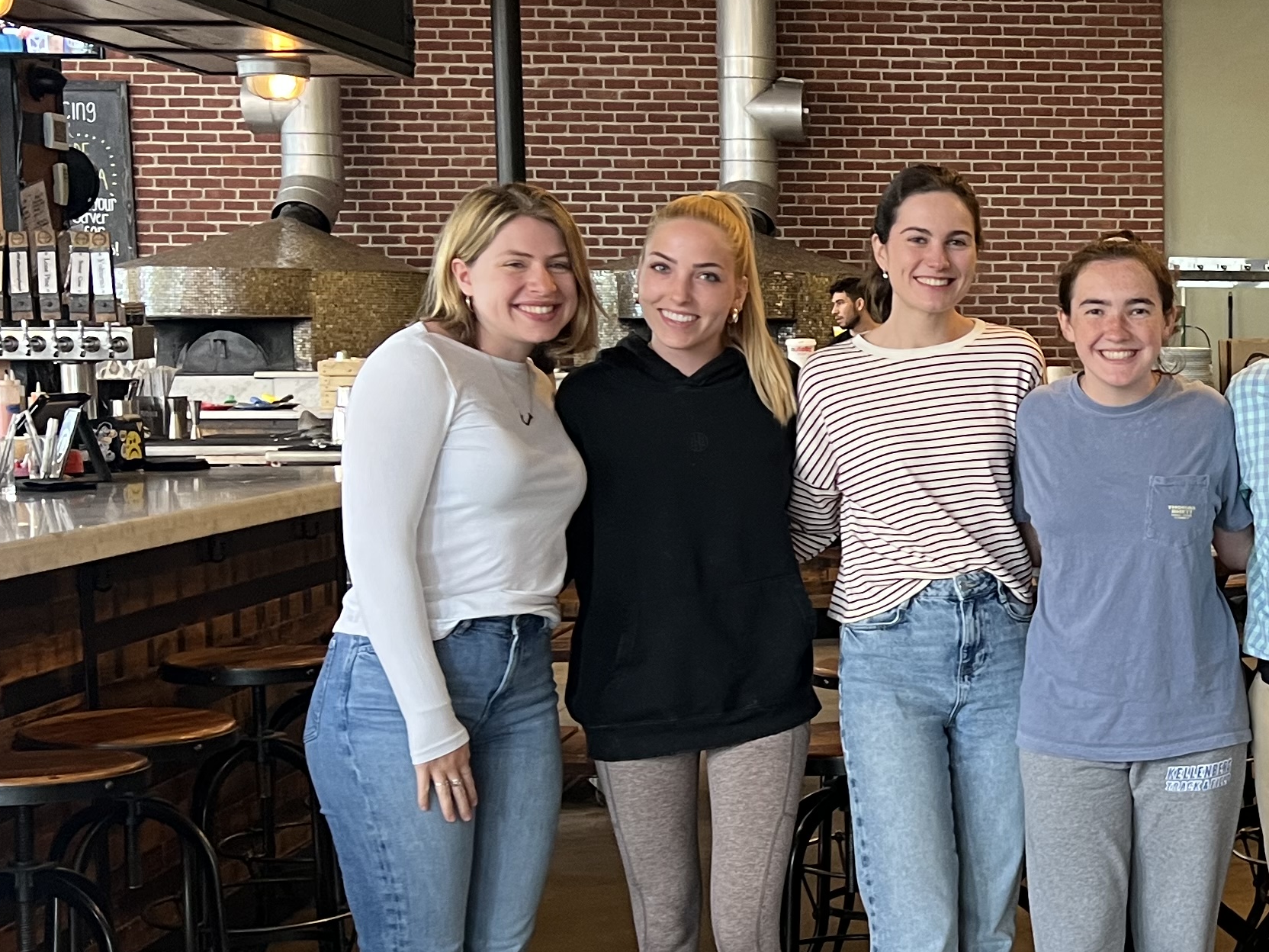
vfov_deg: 23.2
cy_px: 571
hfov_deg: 28.9
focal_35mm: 63
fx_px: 2310
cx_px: 1245
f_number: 1.5
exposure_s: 1/60
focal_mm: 5.7
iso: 250
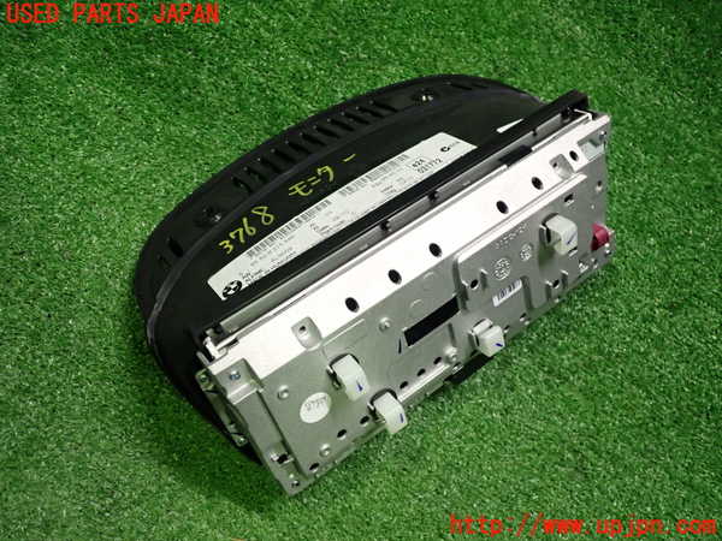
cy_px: 270
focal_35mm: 30
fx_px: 626
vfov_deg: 46.8
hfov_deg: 60.0
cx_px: 361
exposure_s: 1/30
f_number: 2.3
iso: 320
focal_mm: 5.4
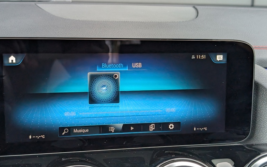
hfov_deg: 38.2
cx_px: 135
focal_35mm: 53
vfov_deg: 24.4
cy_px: 89
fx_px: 386
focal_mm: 6.9
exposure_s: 1/298
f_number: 1.68
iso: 178
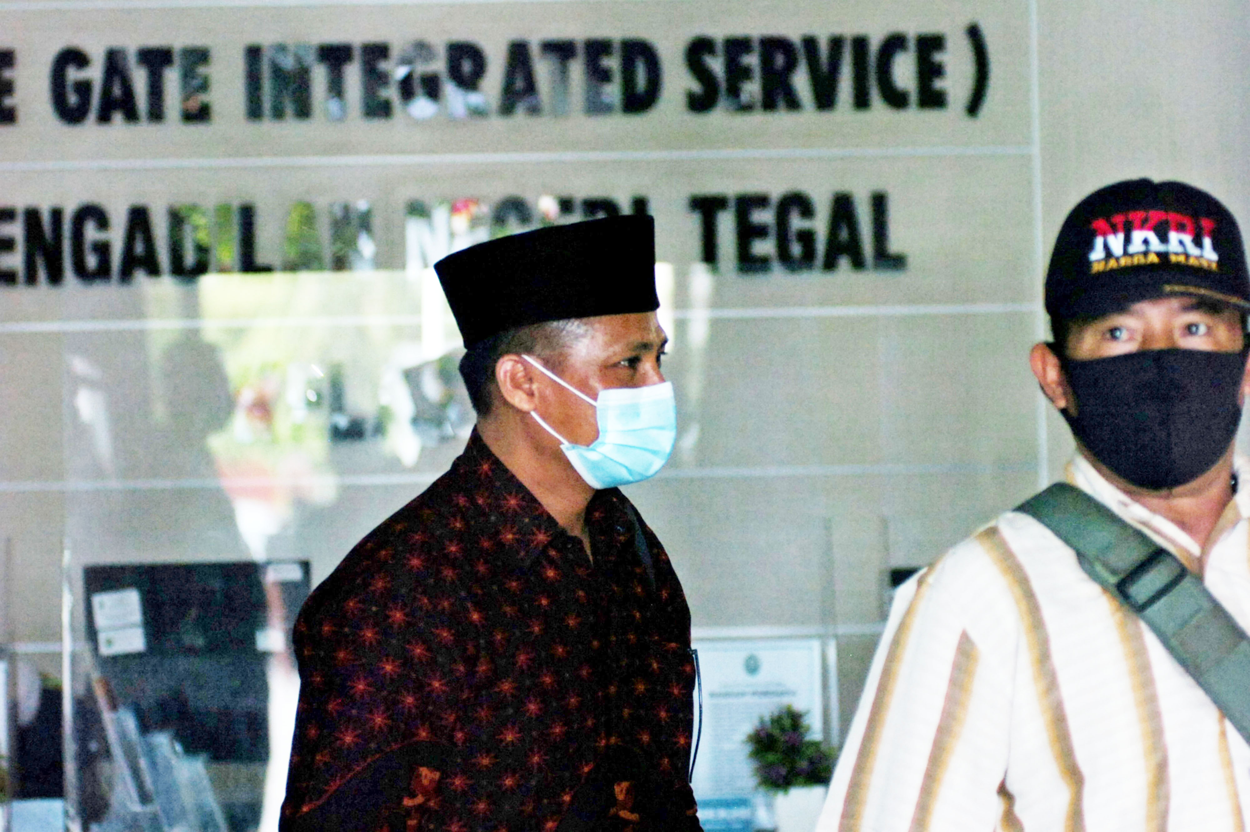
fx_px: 4164
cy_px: 416
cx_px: 625
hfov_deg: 17.1
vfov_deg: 11.4
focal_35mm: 120
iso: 800
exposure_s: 1/400
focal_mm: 80
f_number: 3.2
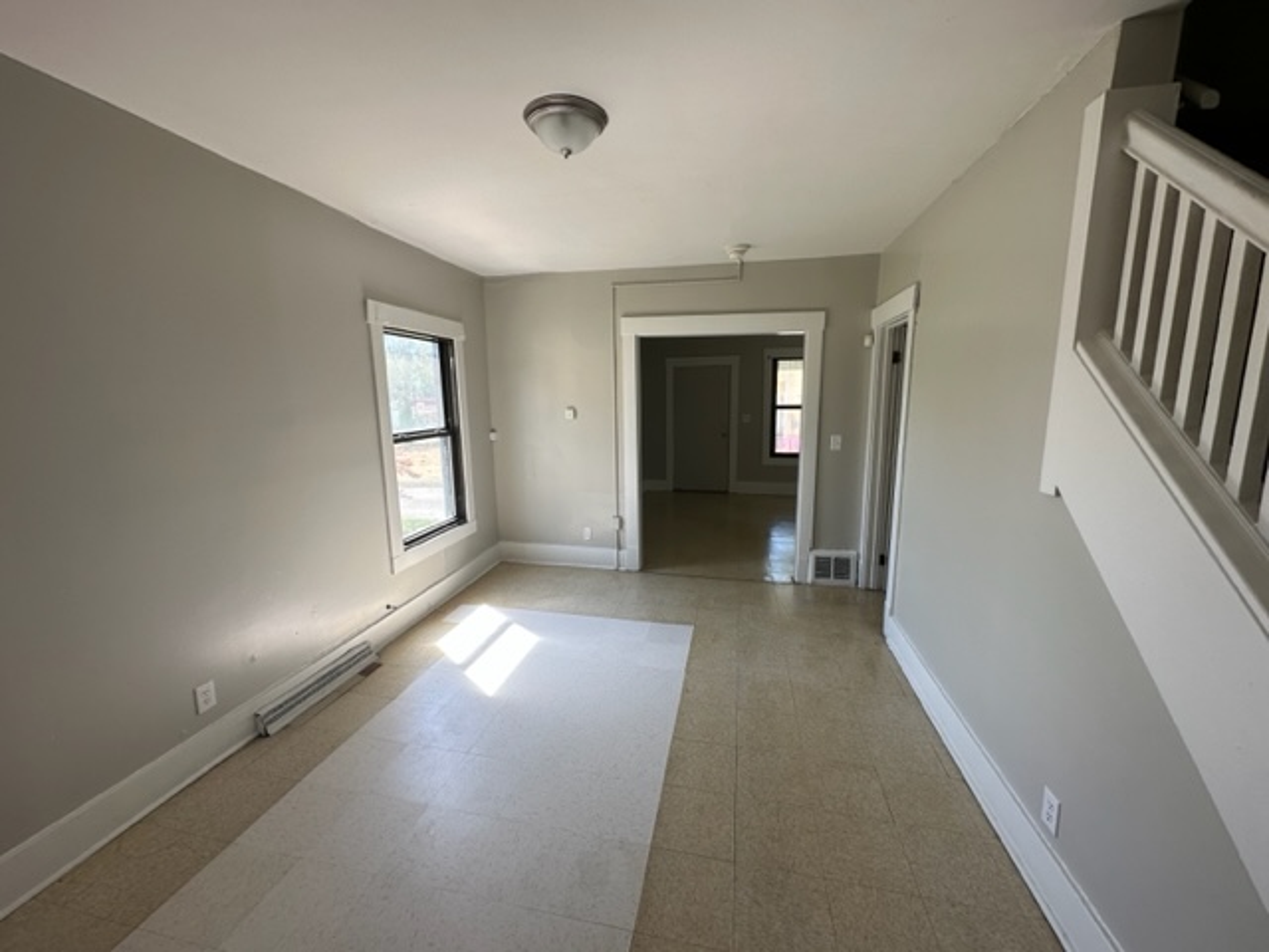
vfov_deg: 85.7
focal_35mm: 14
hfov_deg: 102.1
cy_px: 476
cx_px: 634
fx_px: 513
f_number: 2.2
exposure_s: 1/150
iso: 40
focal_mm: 2.22
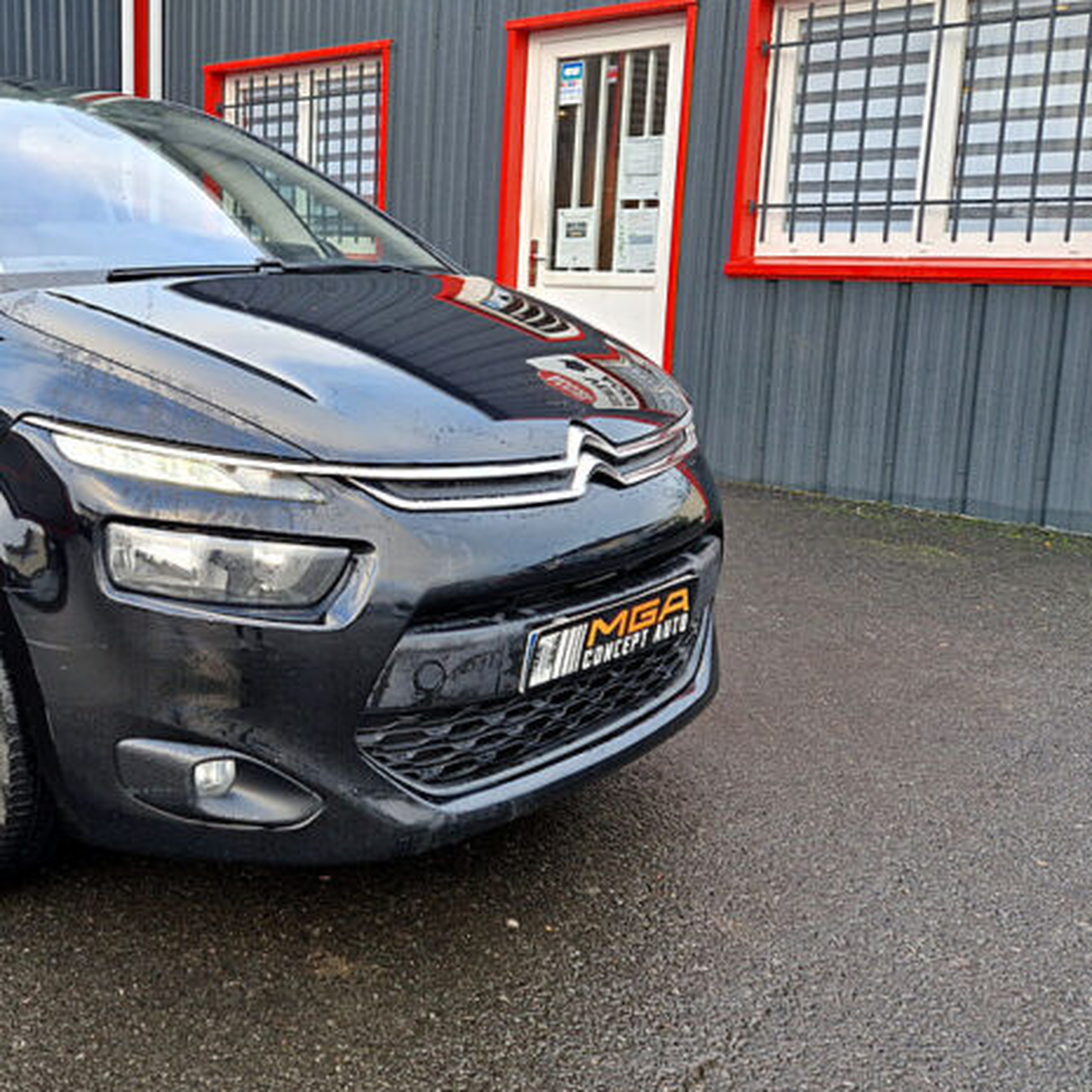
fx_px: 1249
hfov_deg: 45.2
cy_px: 416
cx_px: 244
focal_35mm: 35
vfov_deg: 46.8
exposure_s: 1/180
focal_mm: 5.4
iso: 64
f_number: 1.8
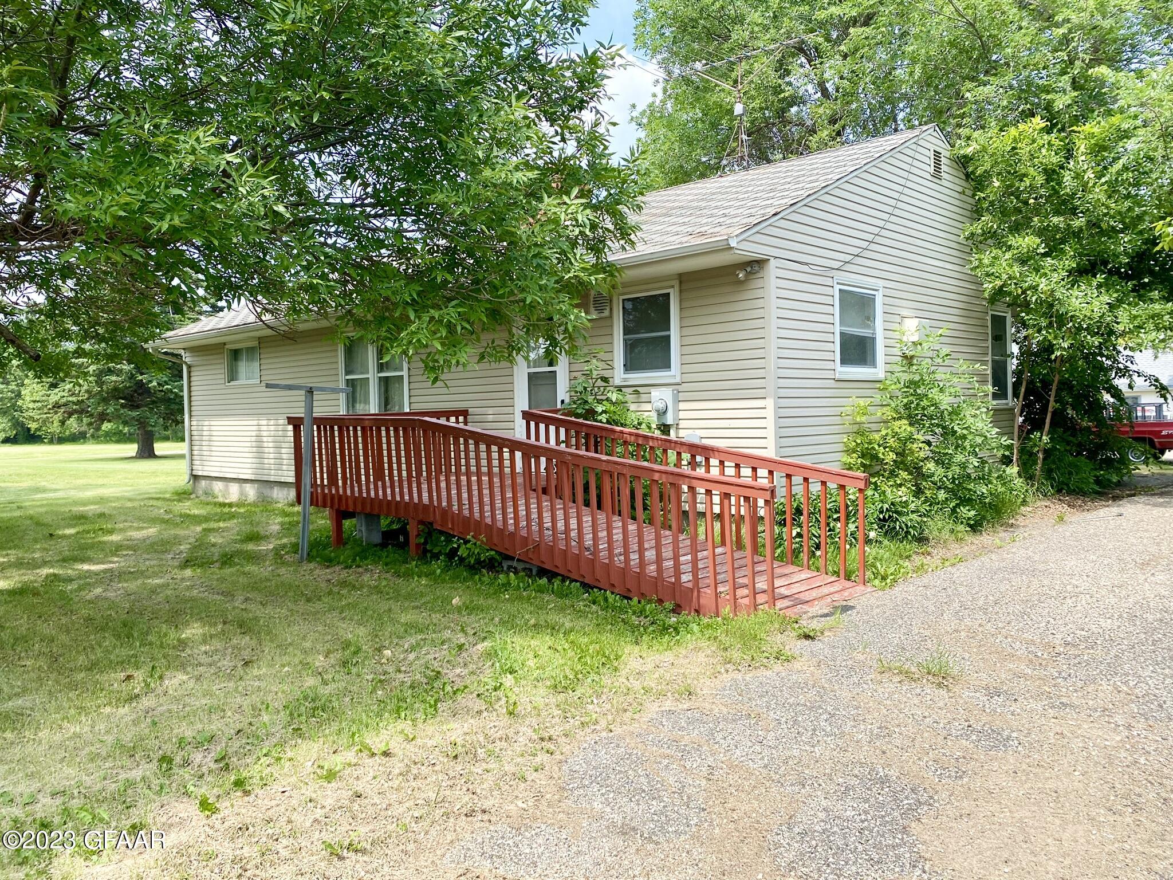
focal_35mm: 26
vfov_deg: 53.1
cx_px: 586
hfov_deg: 67.3
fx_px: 881
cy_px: 440
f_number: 1.8
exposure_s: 1/1170
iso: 32
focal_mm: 4.25
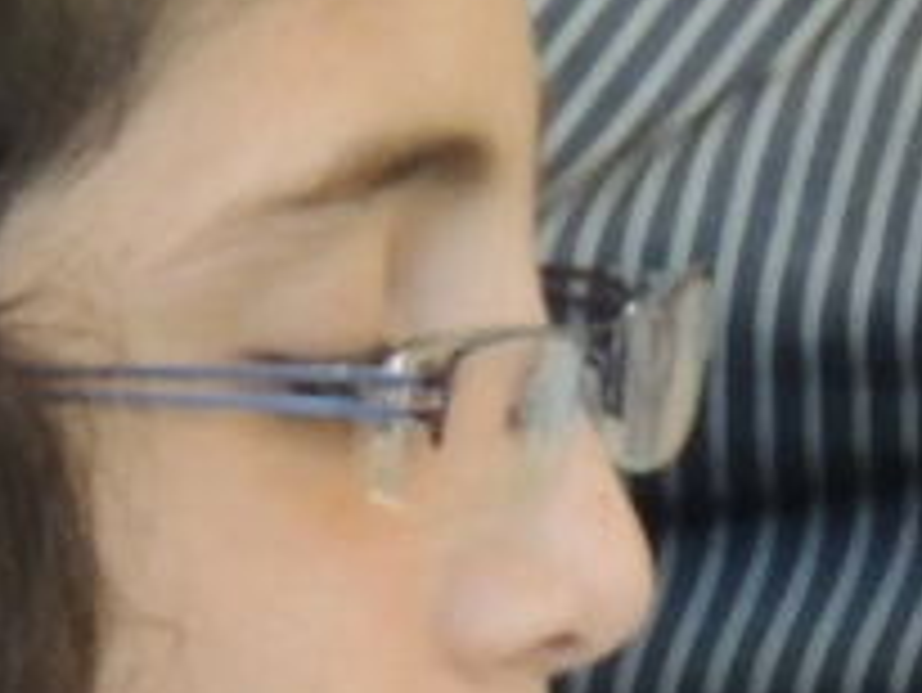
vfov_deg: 1.5
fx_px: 26331
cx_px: -67
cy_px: 886
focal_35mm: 988
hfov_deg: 2.0
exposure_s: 1/30
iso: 450
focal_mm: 25.8
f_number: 4.4
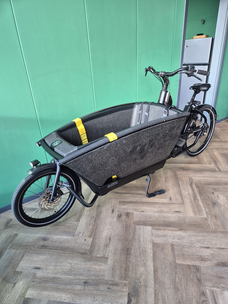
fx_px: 202
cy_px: 152
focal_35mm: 23
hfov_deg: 58.9
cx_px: 114
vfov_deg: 73.9
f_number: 1.8
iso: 80
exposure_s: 1/100
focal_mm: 5.4
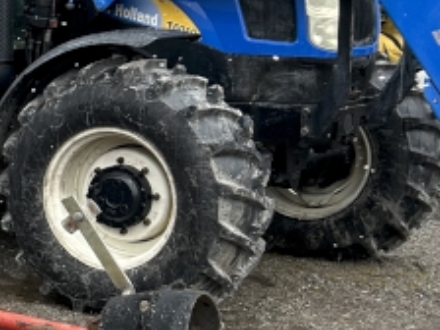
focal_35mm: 93
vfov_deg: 15.9
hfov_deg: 17.7
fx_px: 1182
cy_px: 216
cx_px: -314
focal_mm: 5.7
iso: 50
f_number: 1.5
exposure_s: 1/1000
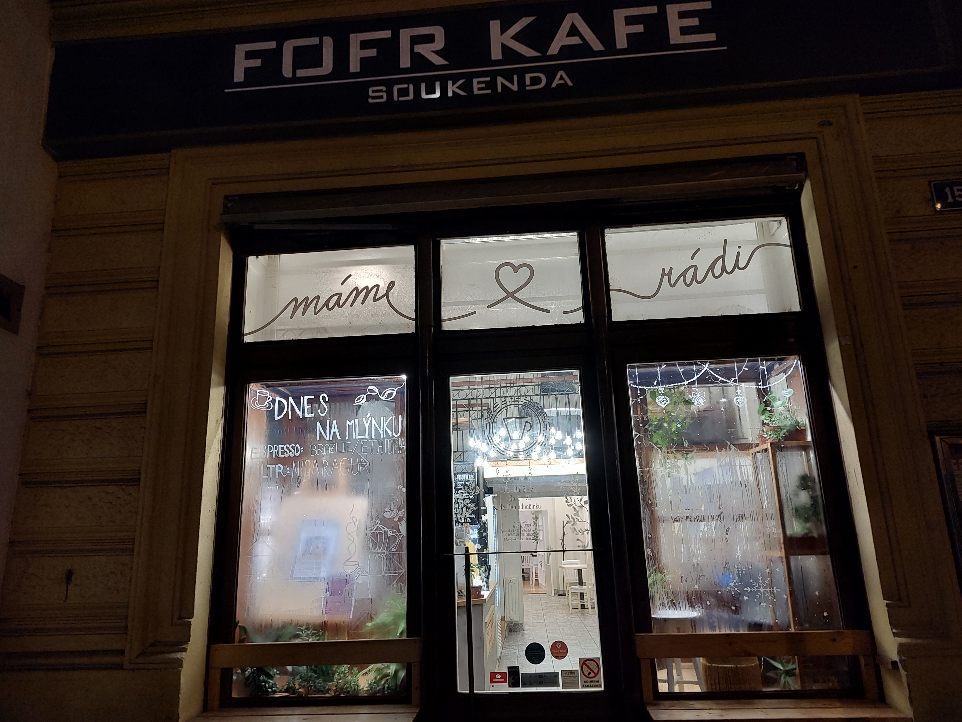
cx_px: 481
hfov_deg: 73.9
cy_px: 361
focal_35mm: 23
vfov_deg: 58.9
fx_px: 639
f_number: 1.8
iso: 484
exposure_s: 1/33.3
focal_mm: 5.56
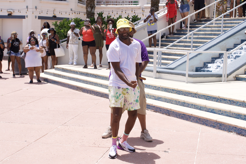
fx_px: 355
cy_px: 82
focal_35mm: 52
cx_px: 123
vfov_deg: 26.0
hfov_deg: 38.2
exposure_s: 1/1250
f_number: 5
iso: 320
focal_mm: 35
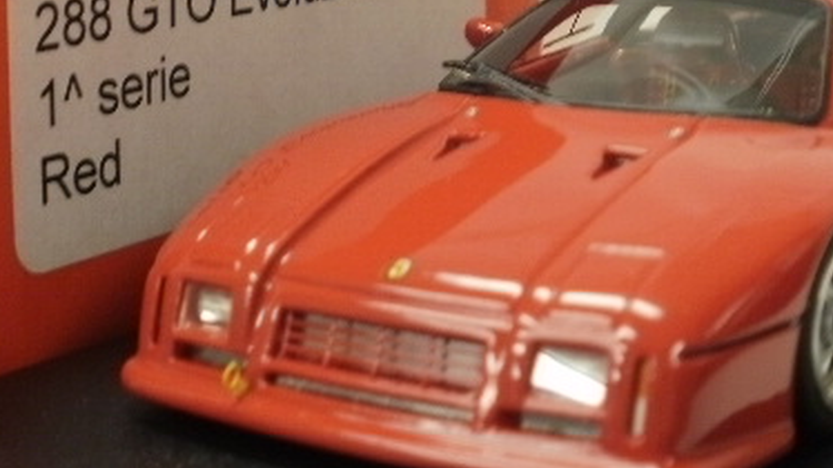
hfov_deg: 25.8
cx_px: 537
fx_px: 1810
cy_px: 114
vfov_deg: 14.7
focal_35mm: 82
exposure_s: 1/10
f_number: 4
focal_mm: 7.7
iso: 125
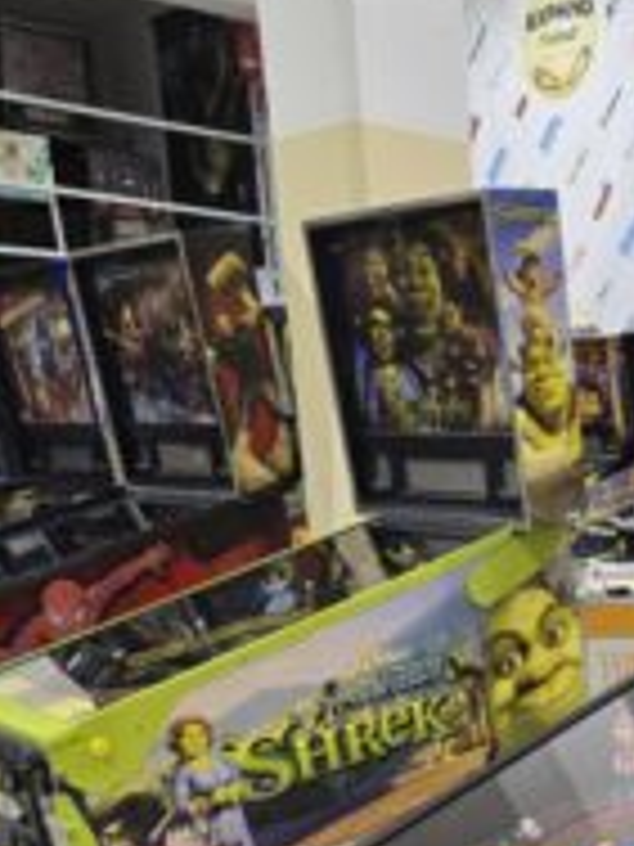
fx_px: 1197
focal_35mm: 49
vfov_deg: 36.0
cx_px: 670
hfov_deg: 27.5
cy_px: 796
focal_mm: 6.3
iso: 100
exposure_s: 1/100
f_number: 1.7
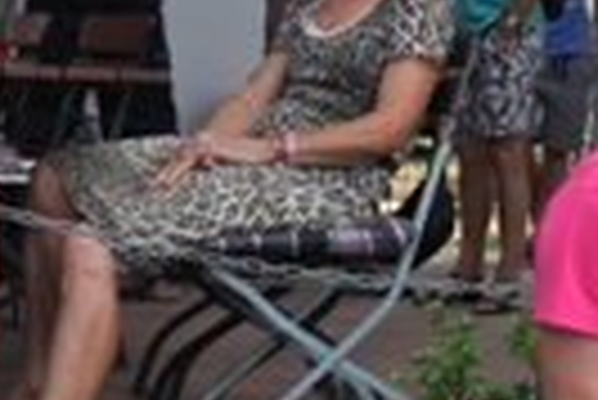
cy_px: 45
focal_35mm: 131
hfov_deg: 14.8
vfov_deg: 10.4
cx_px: 823
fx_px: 2178
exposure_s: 1/1250
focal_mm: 26
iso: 400
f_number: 5
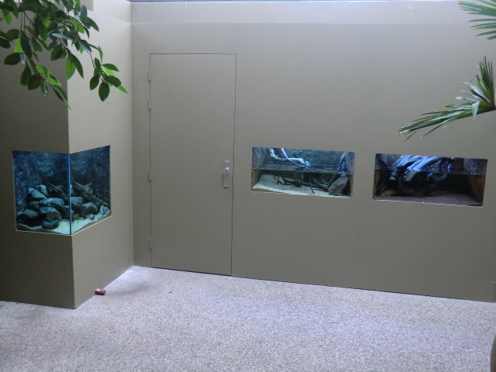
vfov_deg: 41.8
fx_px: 487
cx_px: 248
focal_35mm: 34
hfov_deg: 54.0
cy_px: 186
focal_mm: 6.1
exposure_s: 1/60
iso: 200
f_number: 3.6
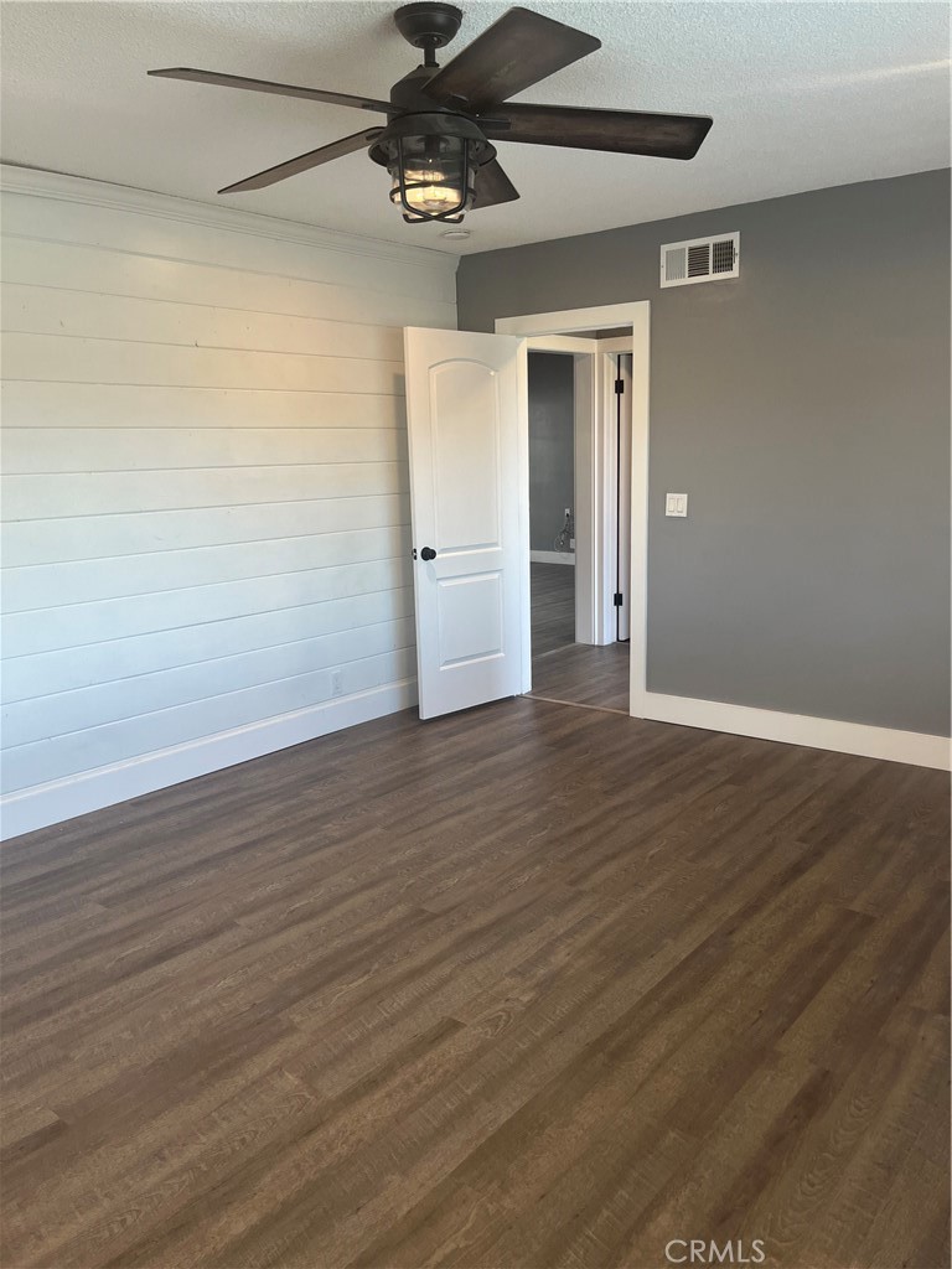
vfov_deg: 67.3
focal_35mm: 26
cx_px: 476
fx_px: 953
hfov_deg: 53.1
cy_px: 634
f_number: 1.6
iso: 125
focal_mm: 5.1
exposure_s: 1/120
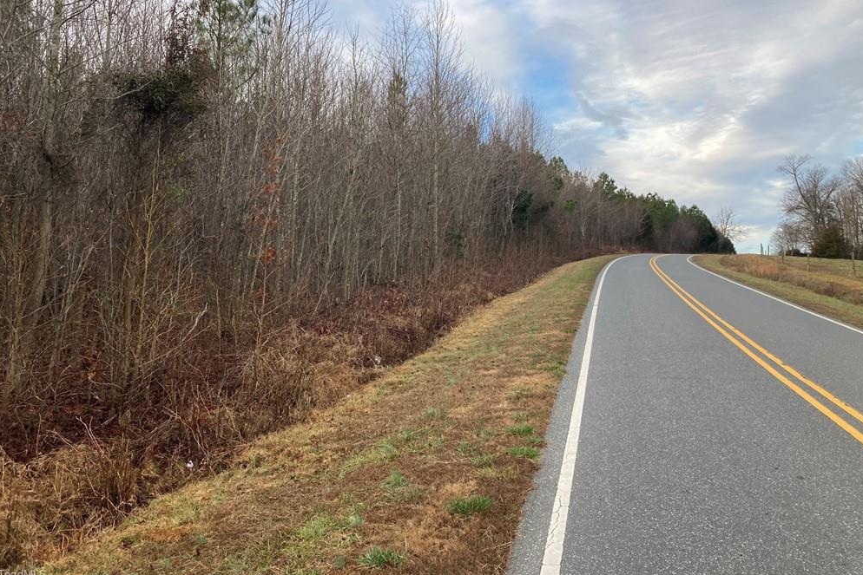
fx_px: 719
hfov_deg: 61.9
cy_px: 250
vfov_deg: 43.5
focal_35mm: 30
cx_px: 429
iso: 20
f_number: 1.8
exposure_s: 1/286
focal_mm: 3.99
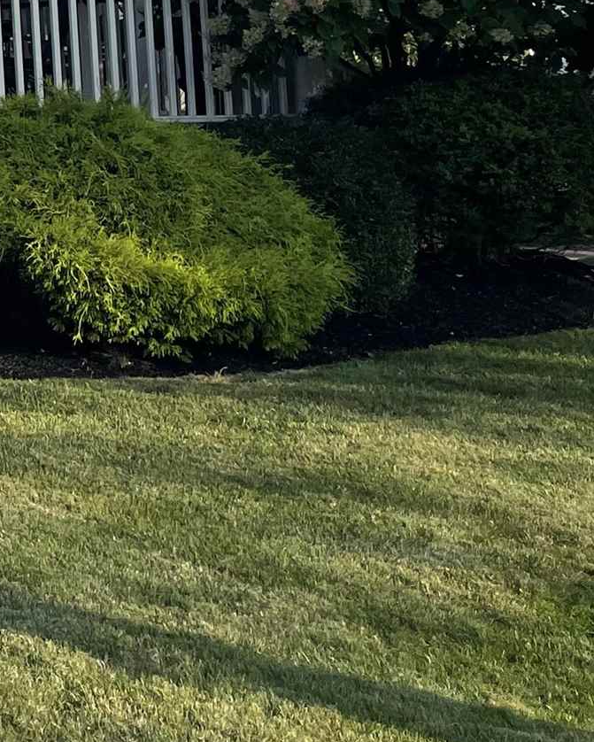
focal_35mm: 93
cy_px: -99
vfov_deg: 19.6
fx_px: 2043
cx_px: -652
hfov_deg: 13.7
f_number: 1.6
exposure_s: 1/1795
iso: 32
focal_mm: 4.2
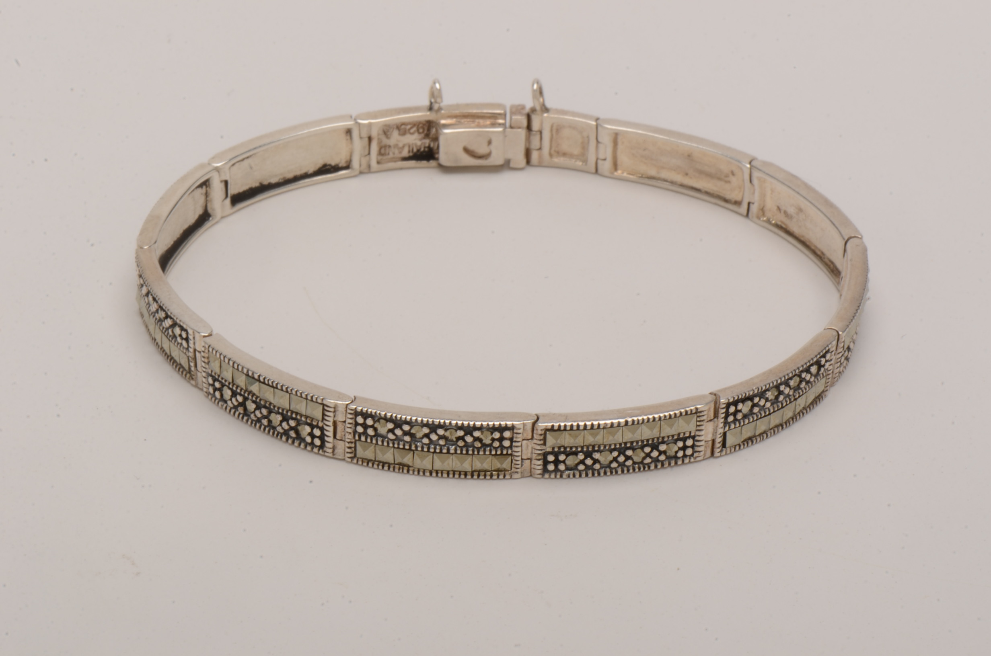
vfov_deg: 10.7
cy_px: 328
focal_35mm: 128
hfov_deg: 16.1
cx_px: 496
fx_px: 3503
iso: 100
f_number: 32
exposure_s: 1/160
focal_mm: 85
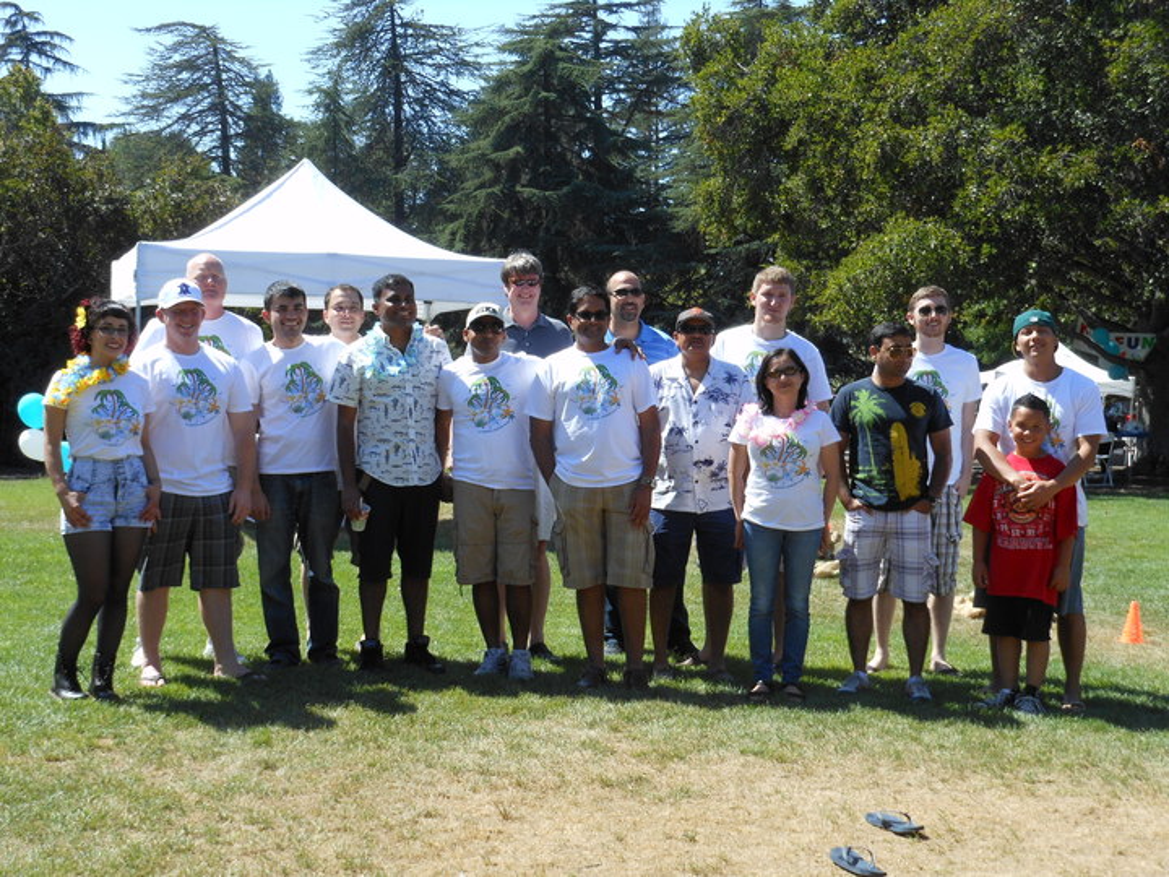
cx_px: 584
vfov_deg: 27.0
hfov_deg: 35.5
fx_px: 1824
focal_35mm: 54
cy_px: 438
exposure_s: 1/250
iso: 80
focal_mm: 9.6
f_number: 4.9
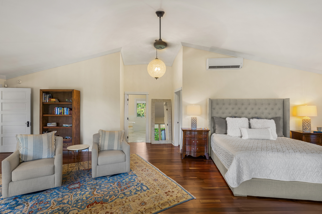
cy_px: 107
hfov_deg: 96.7
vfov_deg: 73.7
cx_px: 161
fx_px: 143
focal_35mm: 16
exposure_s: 1.6
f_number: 8
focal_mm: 16
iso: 100
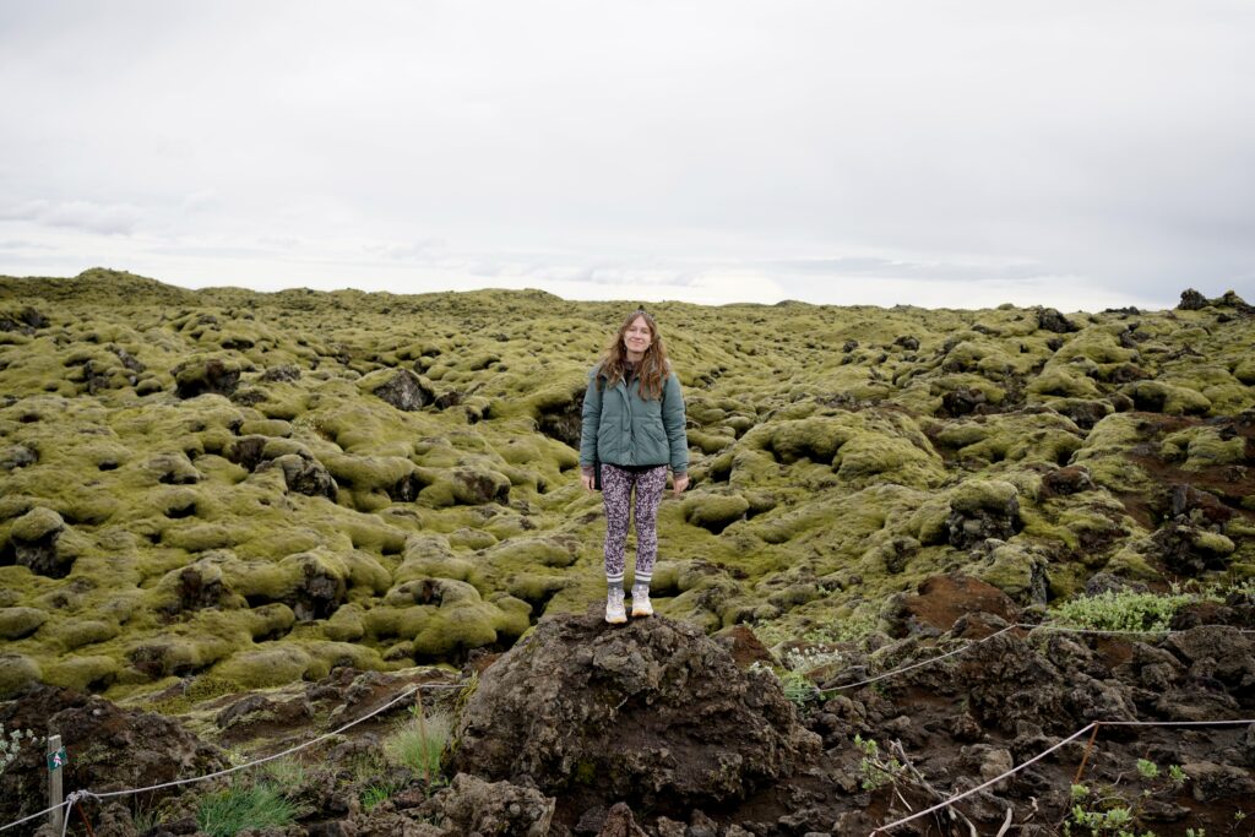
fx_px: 1220
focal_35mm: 35
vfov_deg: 37.9
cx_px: 628
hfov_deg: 54.4
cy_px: 418
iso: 400
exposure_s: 1/800
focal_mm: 35
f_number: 4
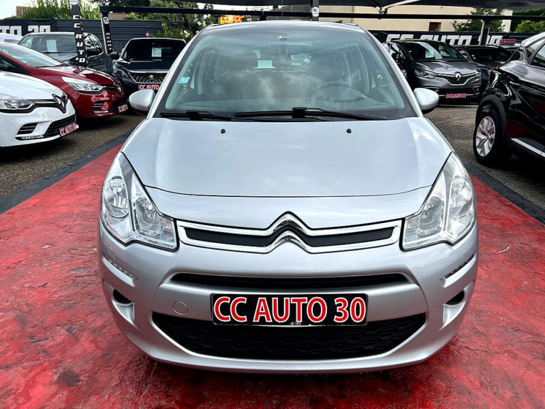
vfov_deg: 53.1
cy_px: 204
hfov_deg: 67.3
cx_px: 272
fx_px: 409
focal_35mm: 26
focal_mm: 5.7
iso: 50
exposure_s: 1/1079
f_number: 1.5
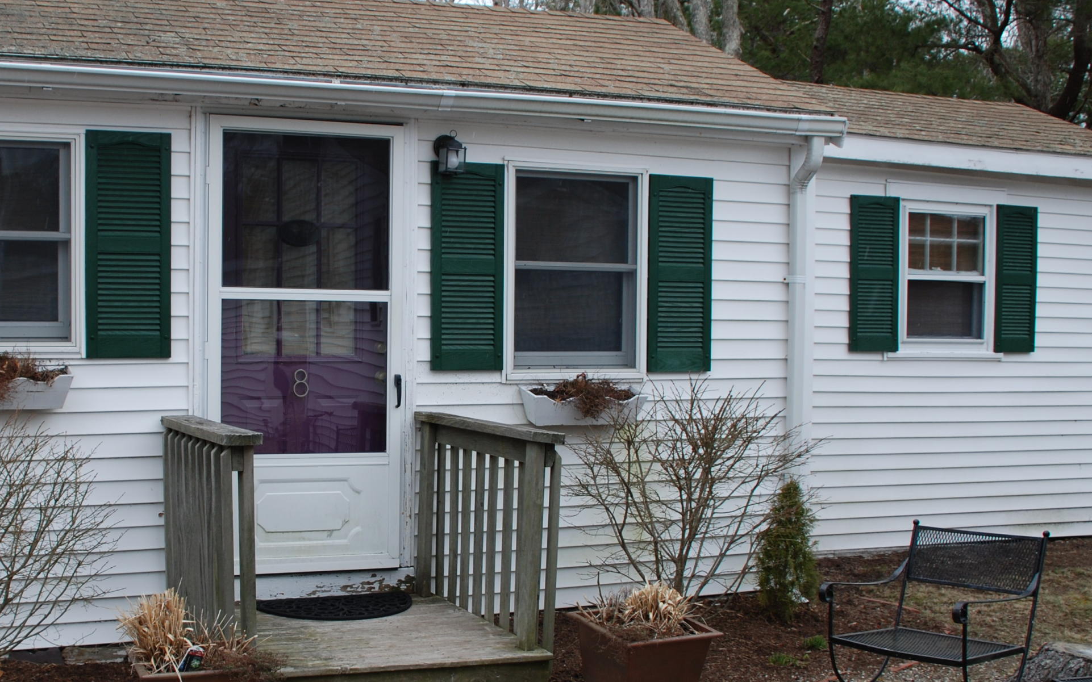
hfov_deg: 45.8
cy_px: 394
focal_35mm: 43
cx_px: 402
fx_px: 1280
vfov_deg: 29.8
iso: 125
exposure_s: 1/125
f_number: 5.6
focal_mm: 18
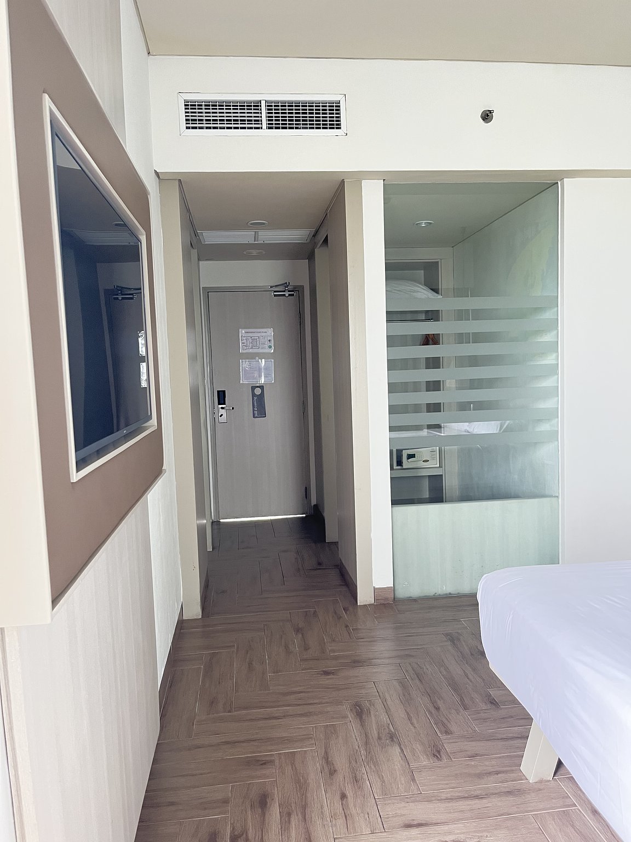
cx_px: 316
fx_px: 632
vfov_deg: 67.3
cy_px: 421
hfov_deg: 53.1
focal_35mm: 26
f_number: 1.6
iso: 250
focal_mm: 5.1
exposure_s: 1/60
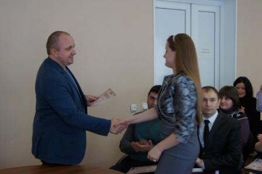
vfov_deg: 25.7
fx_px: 382
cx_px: 131
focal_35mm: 52
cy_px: 87
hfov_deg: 37.9
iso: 800
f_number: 5
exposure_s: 1/60
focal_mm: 35
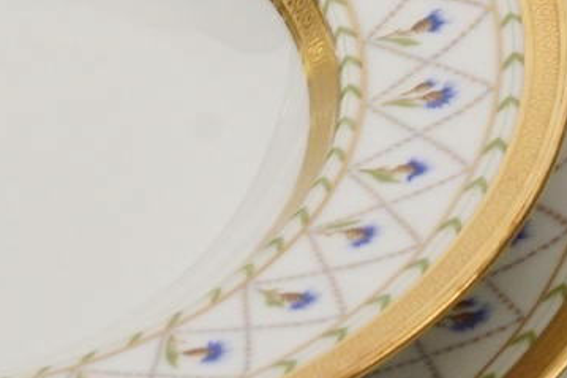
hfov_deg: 2.6
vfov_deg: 1.7
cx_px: 618
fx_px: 12625
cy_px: -871
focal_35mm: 802
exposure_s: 1/125
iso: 1250
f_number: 13
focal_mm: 105
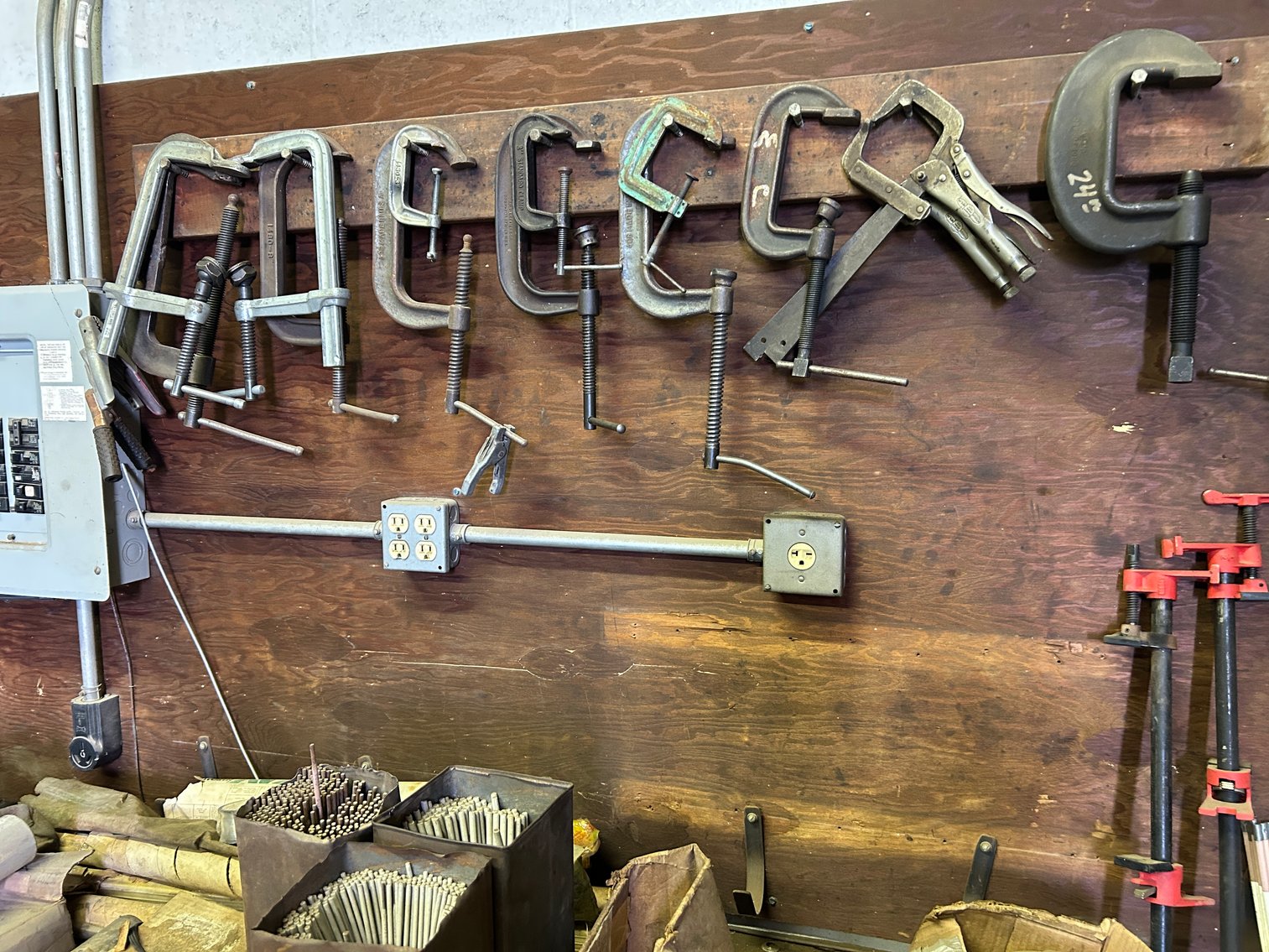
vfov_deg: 53.1
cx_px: 634
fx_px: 953
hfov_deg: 67.3
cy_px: 476
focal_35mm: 26
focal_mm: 5.7
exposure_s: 1/60
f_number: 1.5
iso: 400
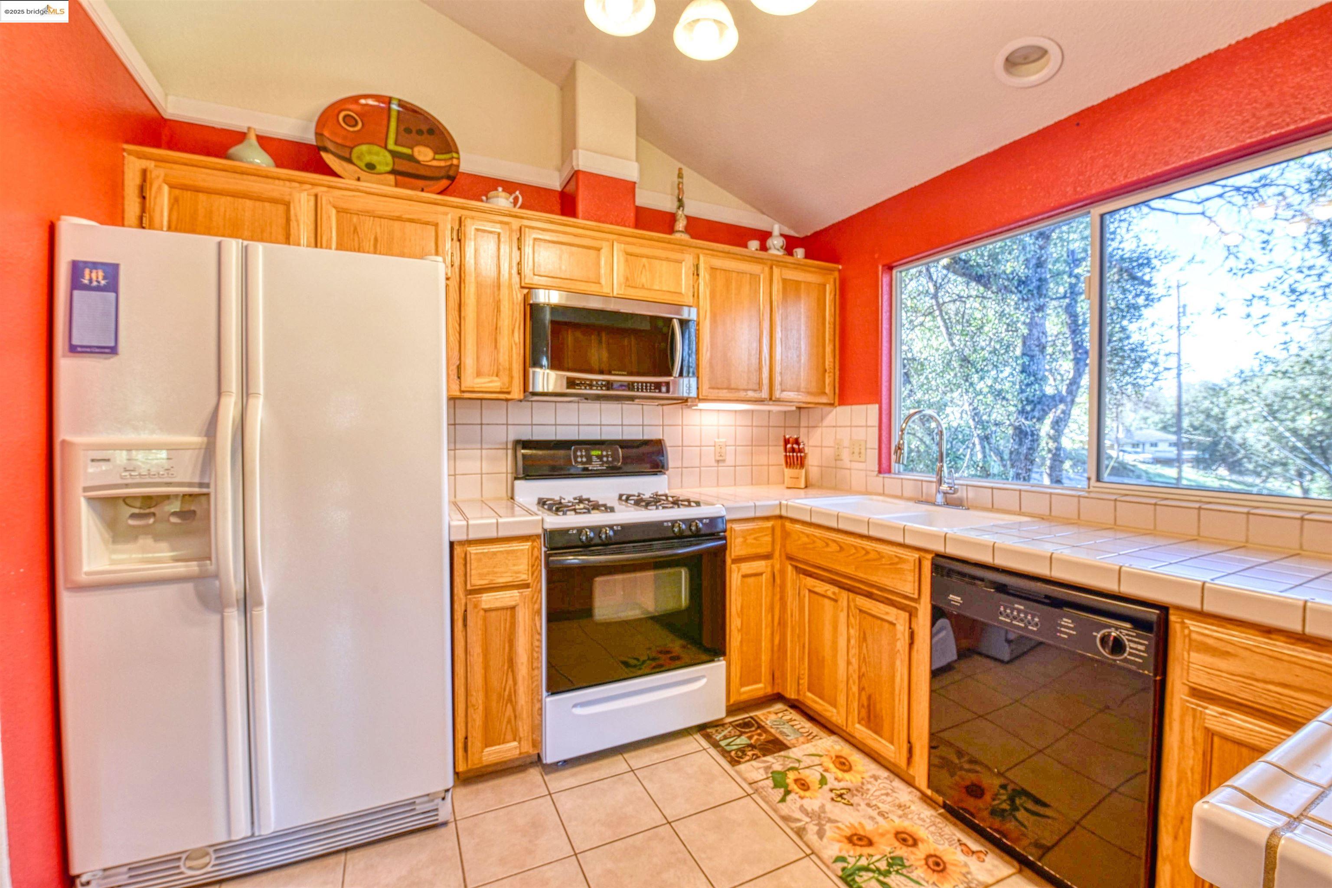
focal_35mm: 15
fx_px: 555
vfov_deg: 77.3
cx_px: 666
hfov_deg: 100.4
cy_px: 444
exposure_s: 1/40
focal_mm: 15
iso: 400
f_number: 11
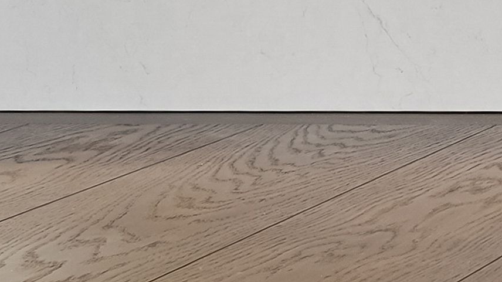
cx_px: 1746
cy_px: -331
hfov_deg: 7.1
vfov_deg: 4.6
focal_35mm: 257
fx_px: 3420
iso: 400
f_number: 7.1
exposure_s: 1/160
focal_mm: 35
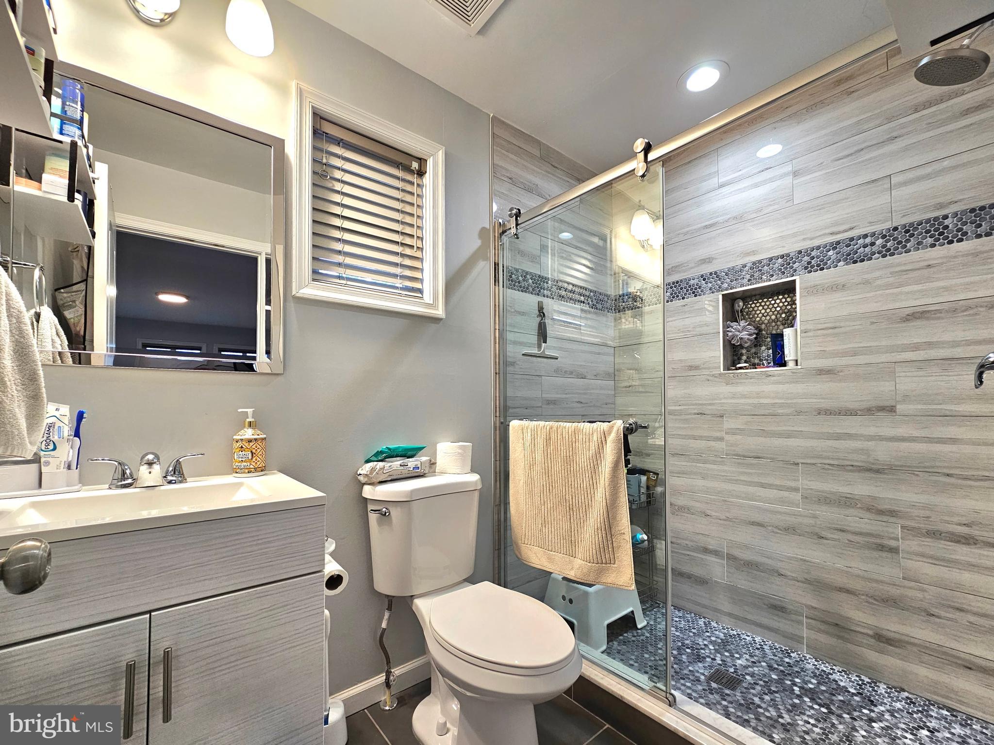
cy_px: 372
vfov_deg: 89.9
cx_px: 497
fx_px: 373
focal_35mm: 13
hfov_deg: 106.2
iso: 125
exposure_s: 1/60.2
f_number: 2.2
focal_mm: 2.2
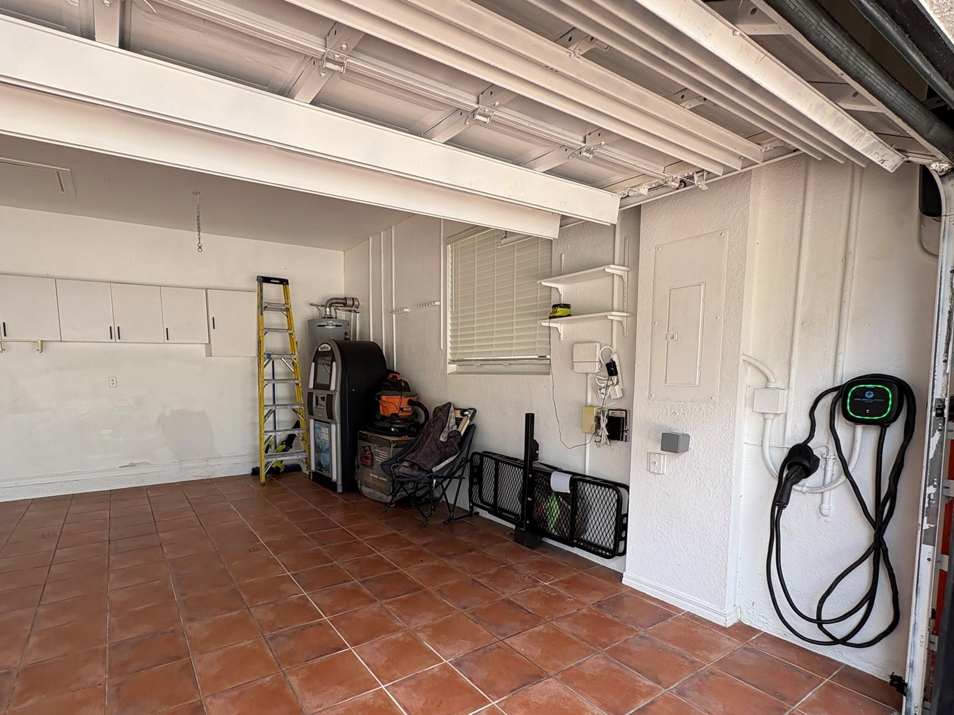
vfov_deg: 70.9
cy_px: 428
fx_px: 496
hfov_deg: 87.4
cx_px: 425
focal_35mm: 18
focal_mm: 2.22
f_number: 2.2
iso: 40
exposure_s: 1/166
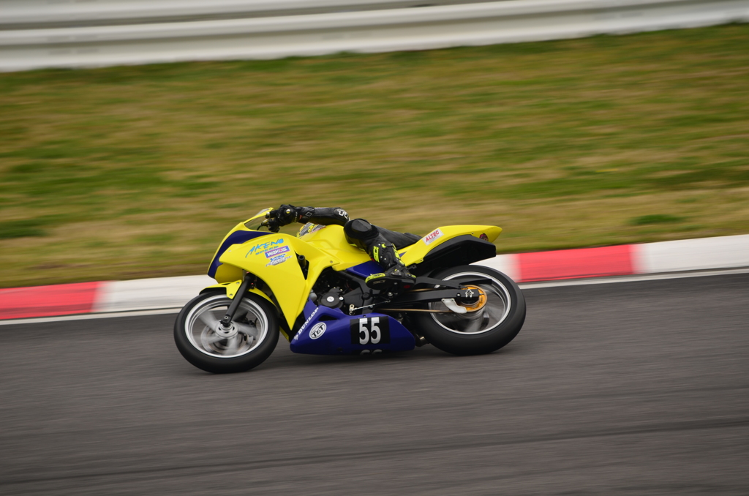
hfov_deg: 4.6
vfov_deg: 3.0
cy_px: 248
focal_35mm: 450
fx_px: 9342
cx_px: 374
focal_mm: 300
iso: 100
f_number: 8
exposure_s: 1/250
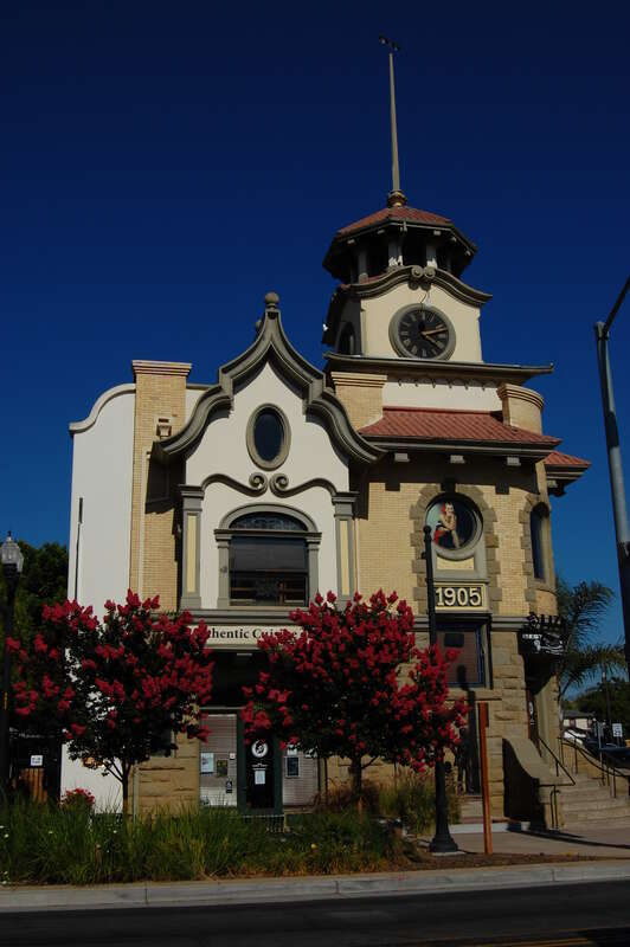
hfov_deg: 36.8
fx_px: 947
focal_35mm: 36
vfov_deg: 53.2
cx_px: 315
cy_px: 474
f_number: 16
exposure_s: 1/400
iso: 200
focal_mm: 24
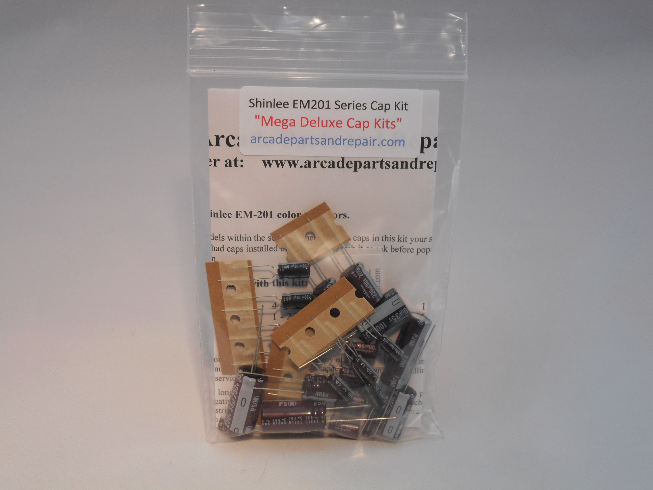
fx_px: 1113
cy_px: 245
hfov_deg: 32.7
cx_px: 326
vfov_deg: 24.8
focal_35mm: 59
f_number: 5.1
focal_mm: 10.5
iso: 125
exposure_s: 1/30
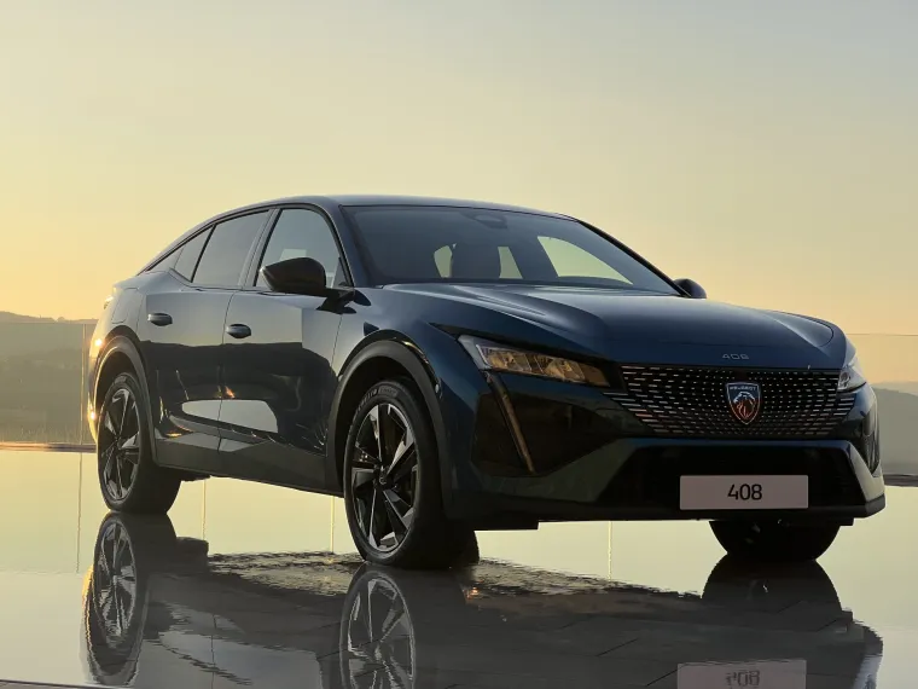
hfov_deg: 25.3
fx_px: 2042
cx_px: 459
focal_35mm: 77
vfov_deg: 19.1
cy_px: 344
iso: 32
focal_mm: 9
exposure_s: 1/558
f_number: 2.8
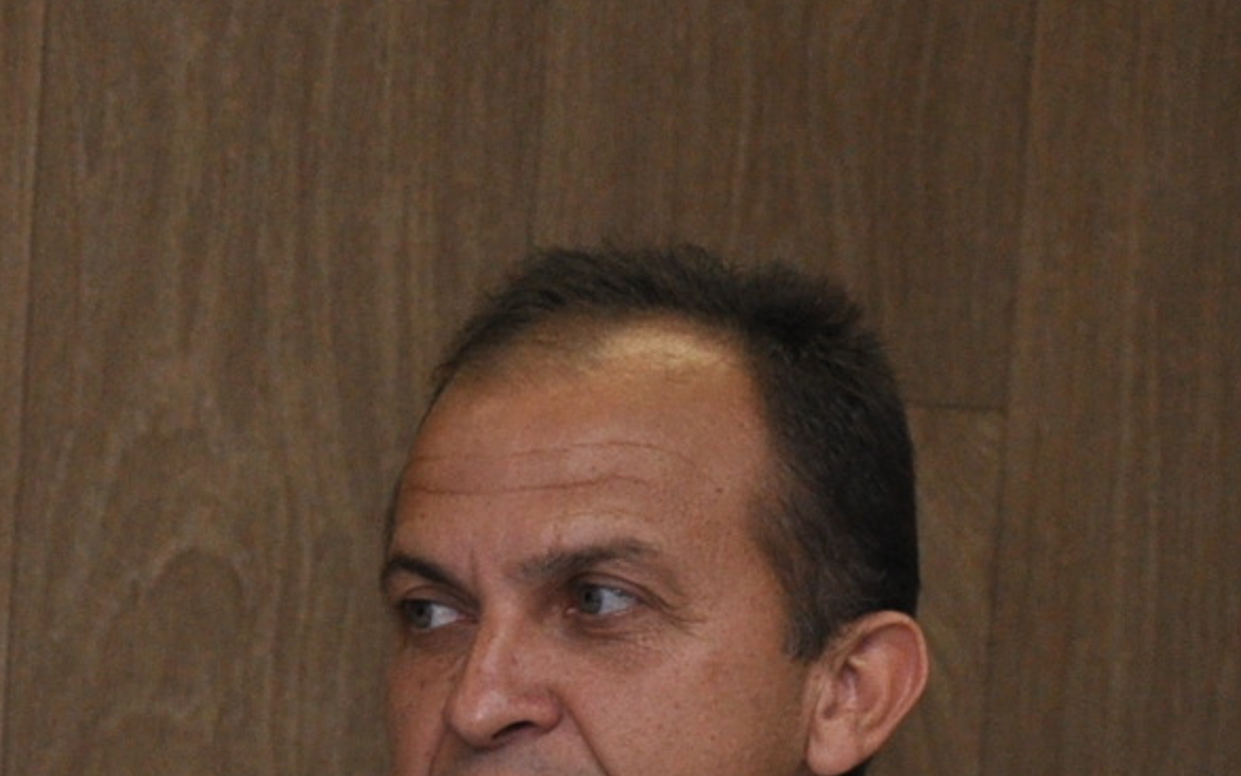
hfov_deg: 7.2
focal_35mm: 290
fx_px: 9809
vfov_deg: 4.5
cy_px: 1256
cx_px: -288
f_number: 5.6
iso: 500
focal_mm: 52
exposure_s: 1/100
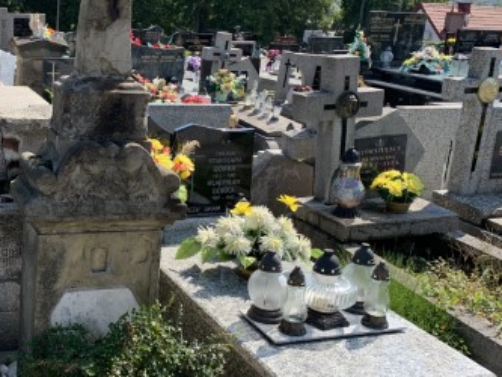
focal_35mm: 50
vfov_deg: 29.1
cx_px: 78
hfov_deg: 36.5
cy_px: 172
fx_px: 725
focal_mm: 4.25
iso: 25
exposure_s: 1/972
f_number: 1.8
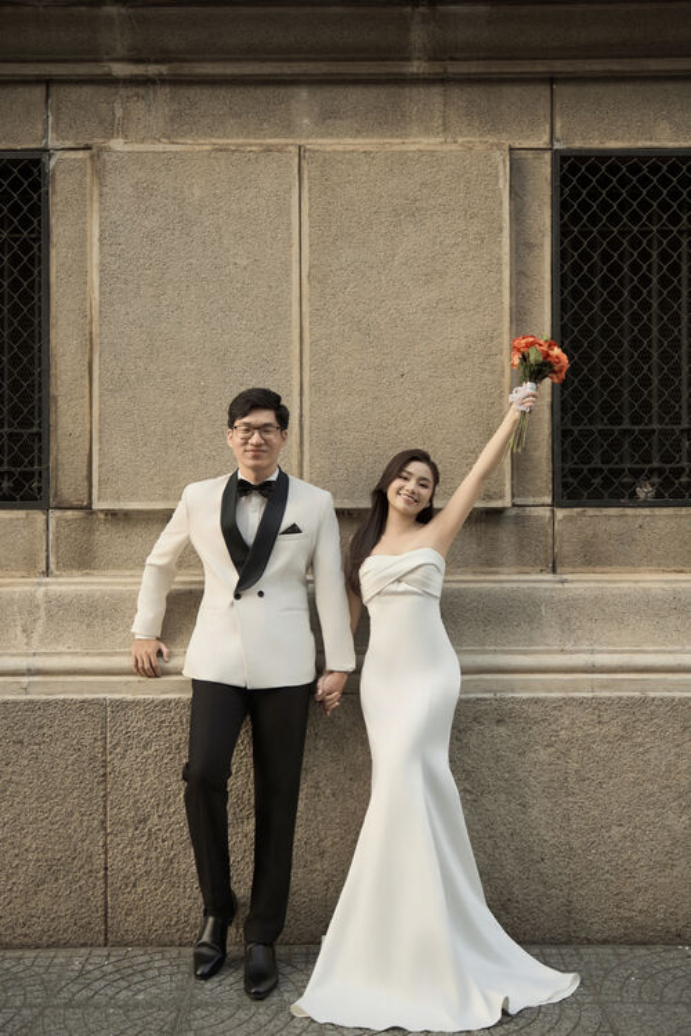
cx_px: 346
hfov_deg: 31.9
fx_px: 1209
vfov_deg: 46.4
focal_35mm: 42
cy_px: 518
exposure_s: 1/200
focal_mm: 42
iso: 320
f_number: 2.8
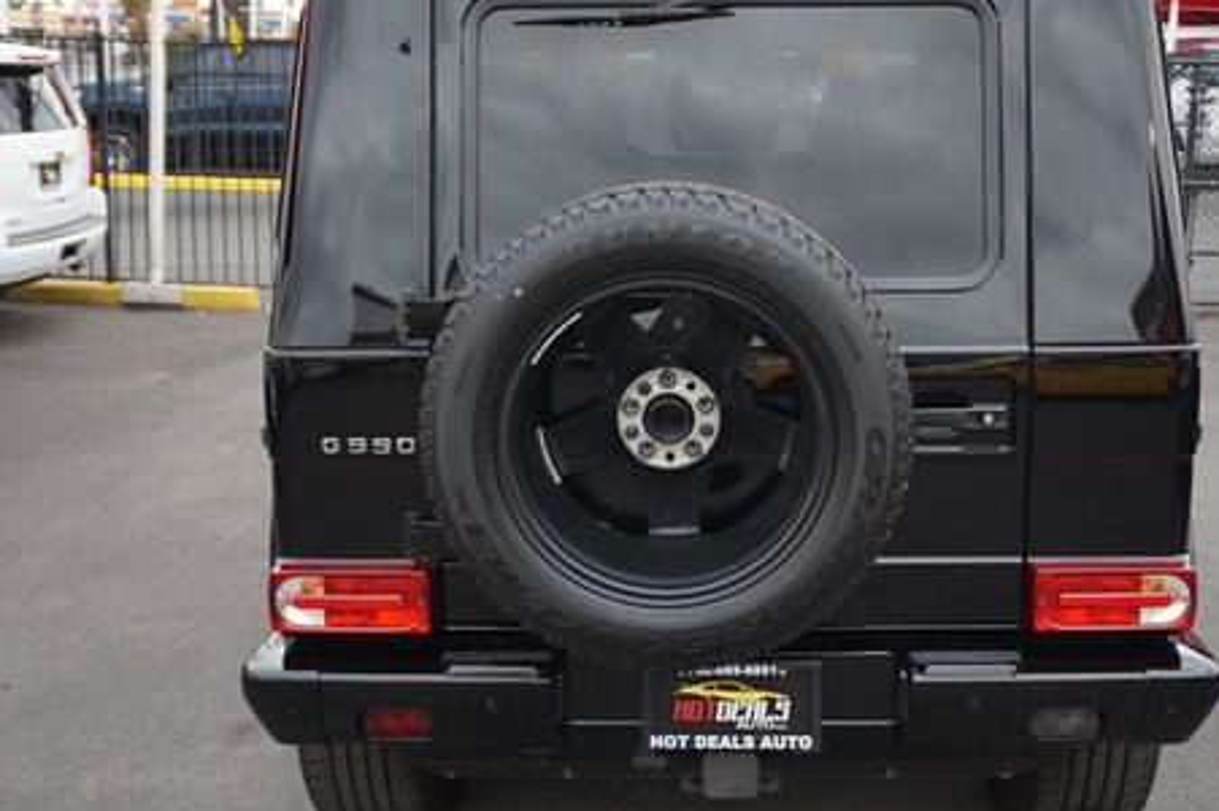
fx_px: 1513
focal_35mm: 45
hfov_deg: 43.8
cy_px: 381
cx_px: 692
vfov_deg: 30.0
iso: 250
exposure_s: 1/60
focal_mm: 21
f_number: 4
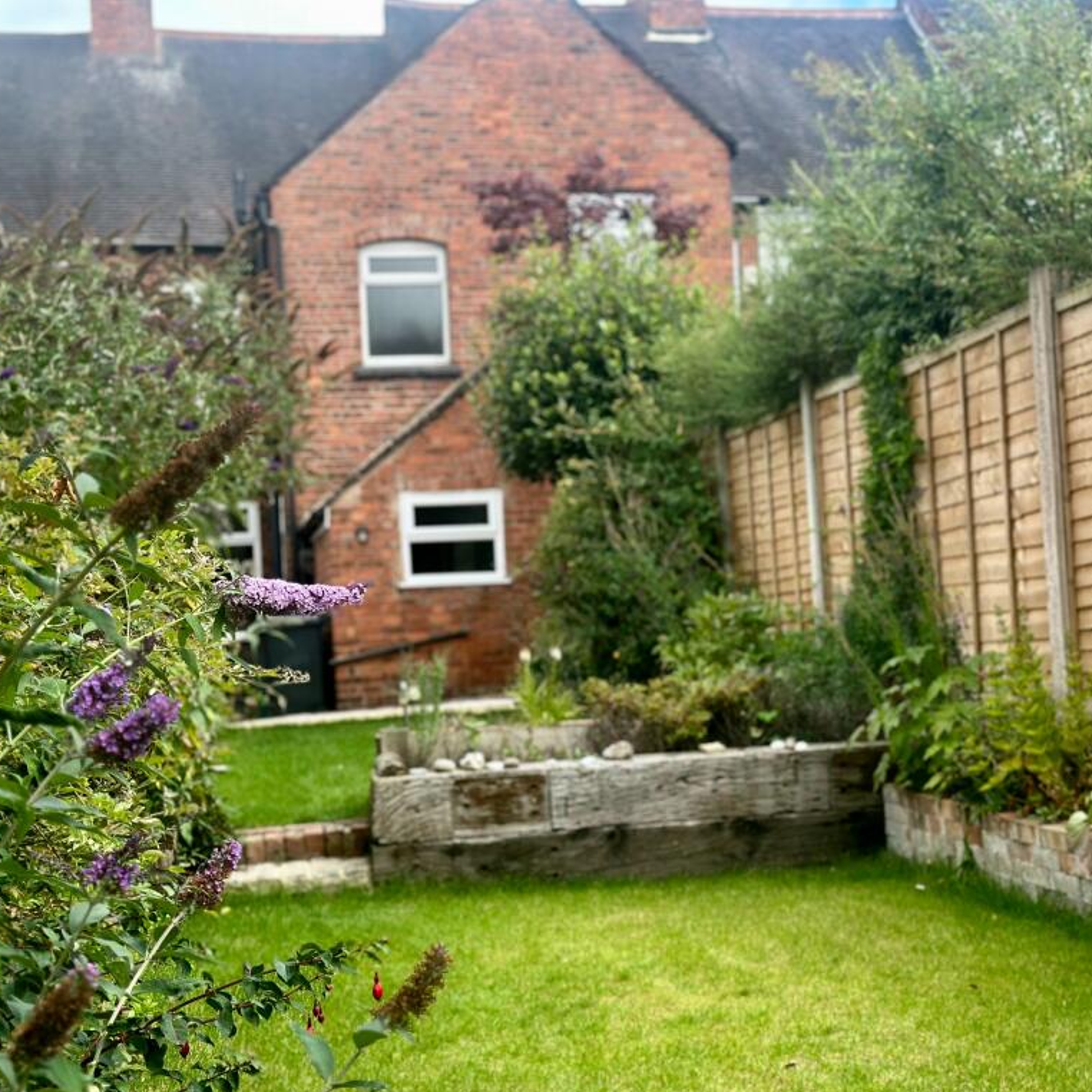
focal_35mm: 57
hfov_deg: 30.0
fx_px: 2034
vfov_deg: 30.0
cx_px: 598
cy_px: 549
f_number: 1.78
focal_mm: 6.86
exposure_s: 1/1289
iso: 80
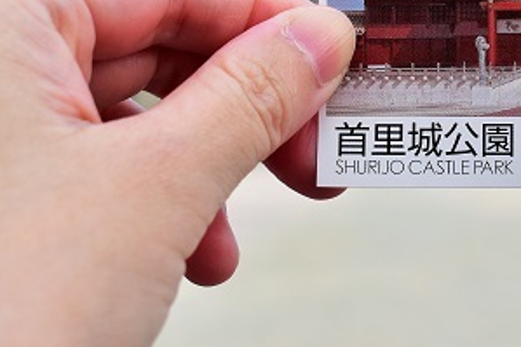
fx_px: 1880
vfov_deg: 10.4
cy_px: -55
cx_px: 559
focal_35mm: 130
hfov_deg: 15.4
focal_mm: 36
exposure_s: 1/500
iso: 200
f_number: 7.1
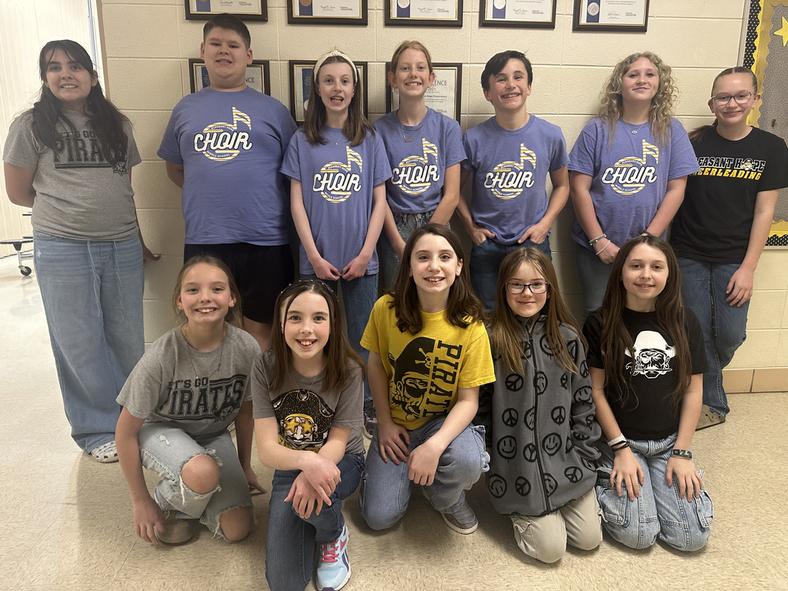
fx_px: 546
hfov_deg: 71.6
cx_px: 394
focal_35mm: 24
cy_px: 296
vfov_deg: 56.8
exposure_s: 1/60
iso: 250
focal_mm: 6.86
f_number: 1.78
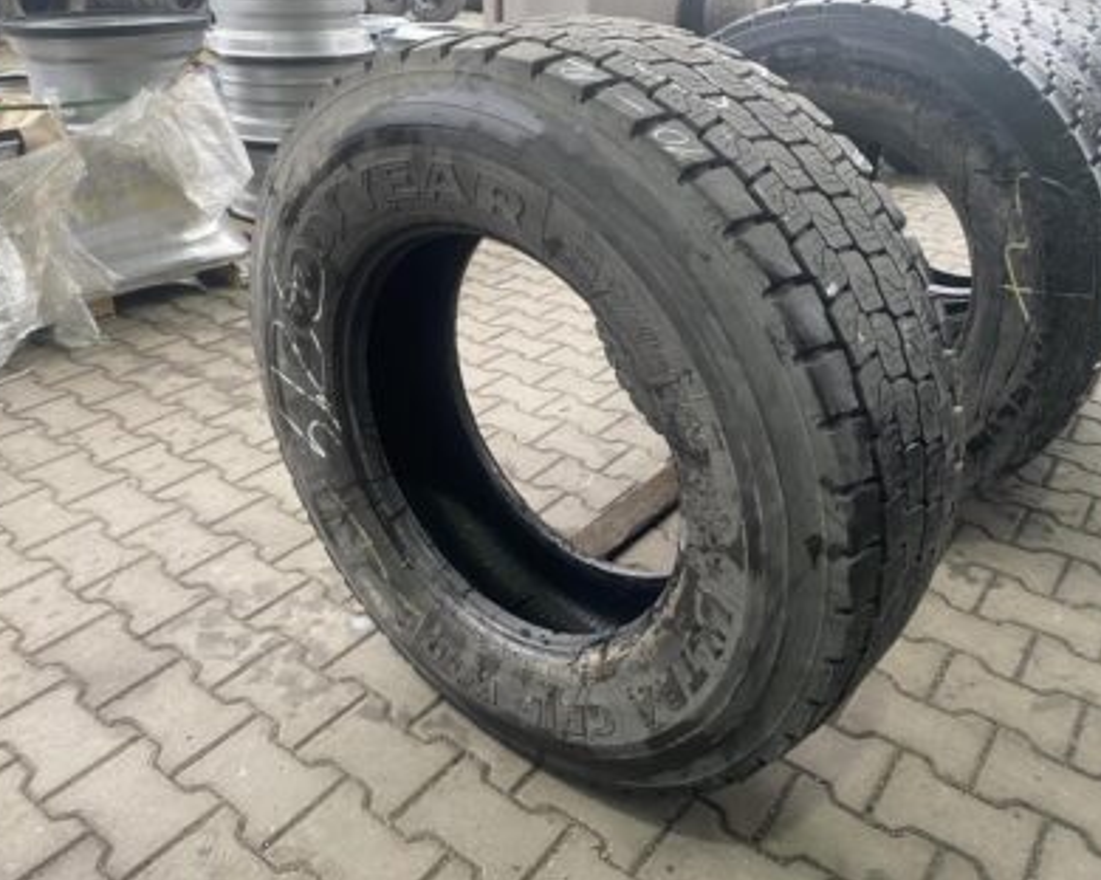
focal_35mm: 28
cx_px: 519
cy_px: 439
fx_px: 912
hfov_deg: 62.2
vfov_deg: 51.5
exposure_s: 1/50
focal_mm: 4.25
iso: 125
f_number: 1.8
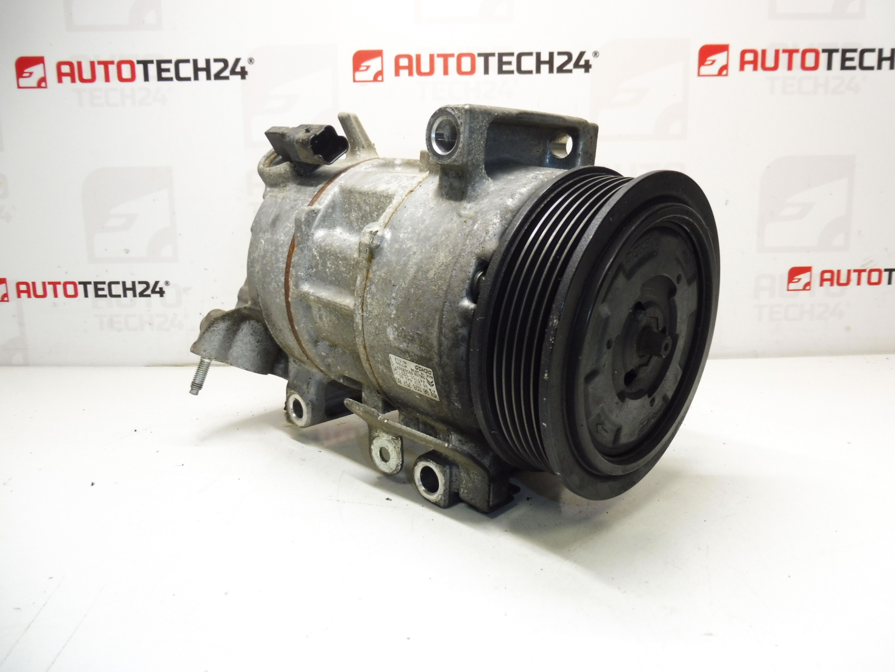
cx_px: 448
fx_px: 621
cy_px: 336
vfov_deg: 56.8
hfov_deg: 71.6
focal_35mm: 24
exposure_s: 1/60
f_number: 3.5
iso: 200
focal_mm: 4.3
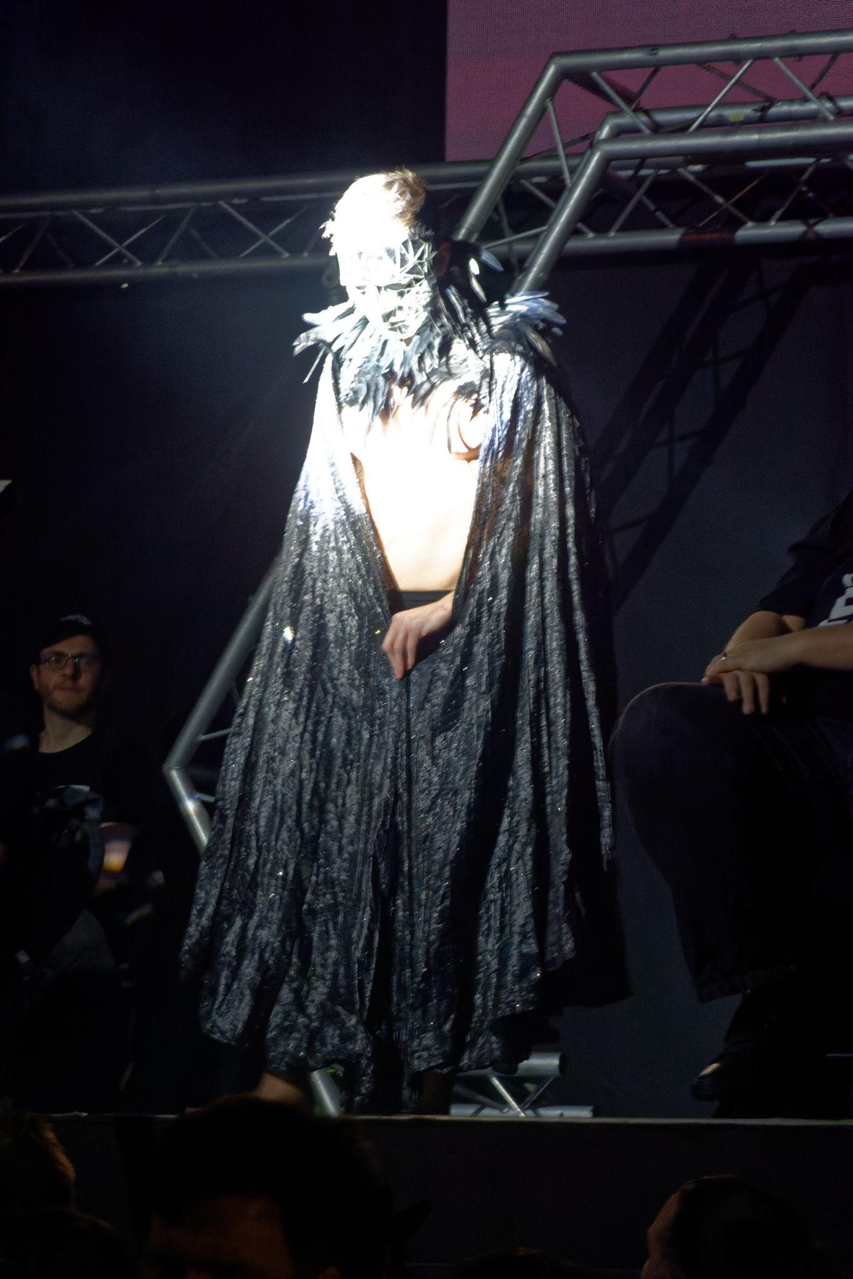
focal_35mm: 148
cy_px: 640
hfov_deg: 9.3
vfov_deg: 13.9
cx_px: 426
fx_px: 5261
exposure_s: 1/13
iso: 3200
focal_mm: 53.6
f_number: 4.5
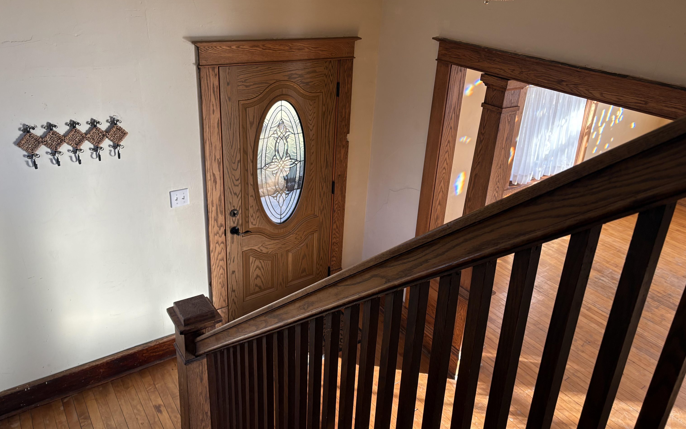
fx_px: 523
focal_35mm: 28
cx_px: 341
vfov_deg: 44.5
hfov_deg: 66.5
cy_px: 190
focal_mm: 5.96
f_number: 1.6
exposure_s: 1/122
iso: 100
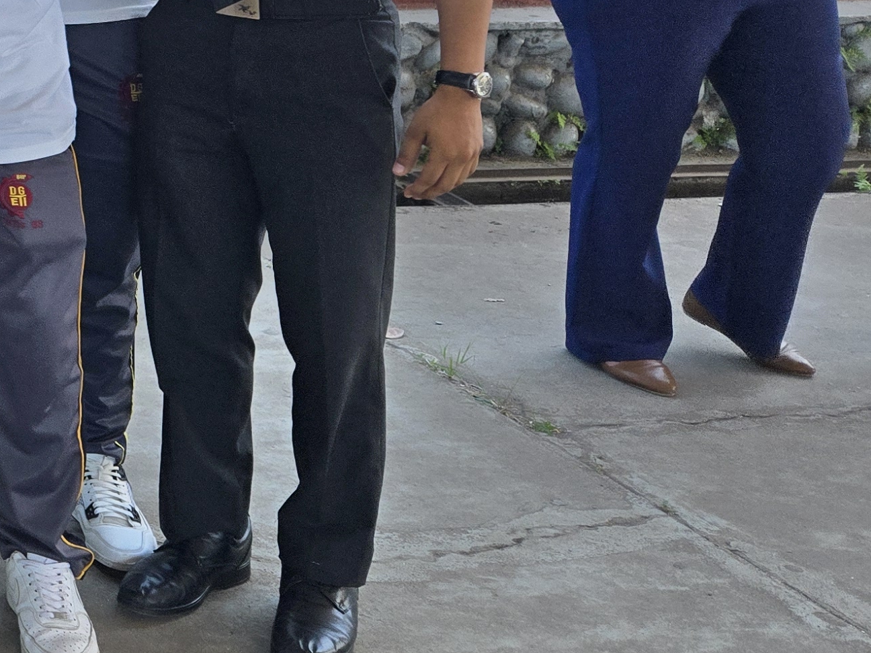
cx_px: -470
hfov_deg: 22.1
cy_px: -81
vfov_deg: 19.7
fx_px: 1786
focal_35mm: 71
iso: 80
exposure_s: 1/622
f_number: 1.8
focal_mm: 5.4
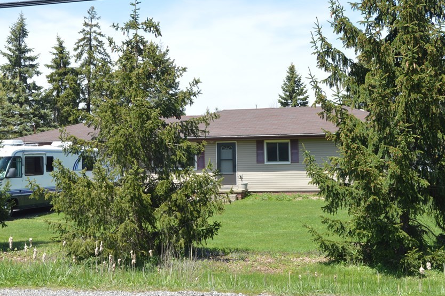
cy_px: 111
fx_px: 749
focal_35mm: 61
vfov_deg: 22.3
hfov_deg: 33.1
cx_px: 204
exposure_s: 1/125
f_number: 10
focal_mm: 31
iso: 100
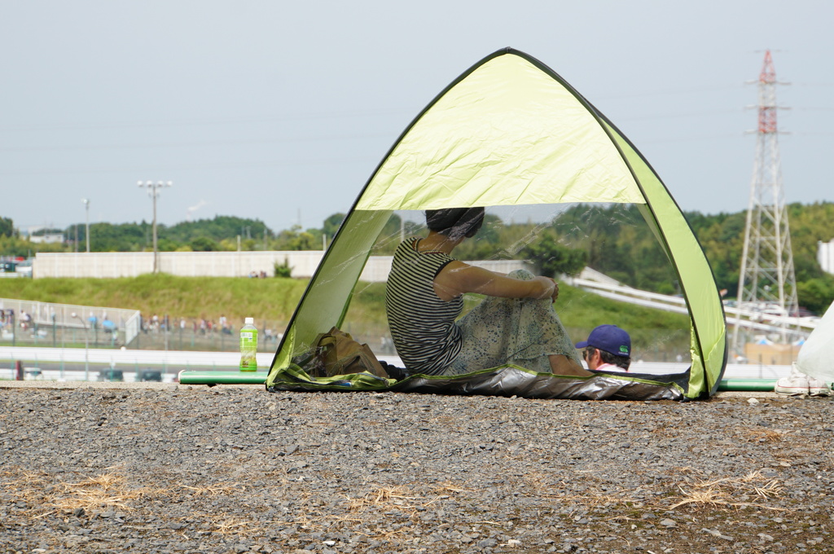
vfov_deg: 10.6
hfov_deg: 15.9
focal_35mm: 129
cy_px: 277
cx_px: 417
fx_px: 2985
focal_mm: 86
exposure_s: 1/800
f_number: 7.1
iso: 200
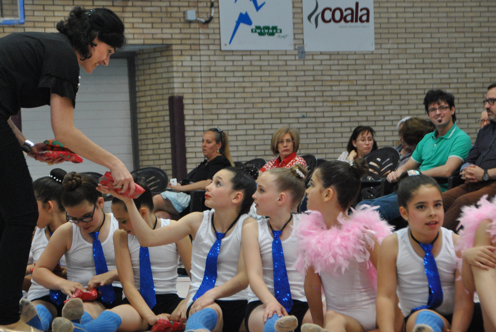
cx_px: 187
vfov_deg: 8.1
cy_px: 136
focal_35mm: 170
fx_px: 2345
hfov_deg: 12.1
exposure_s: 1/80
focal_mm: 86
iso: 800
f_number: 5.3
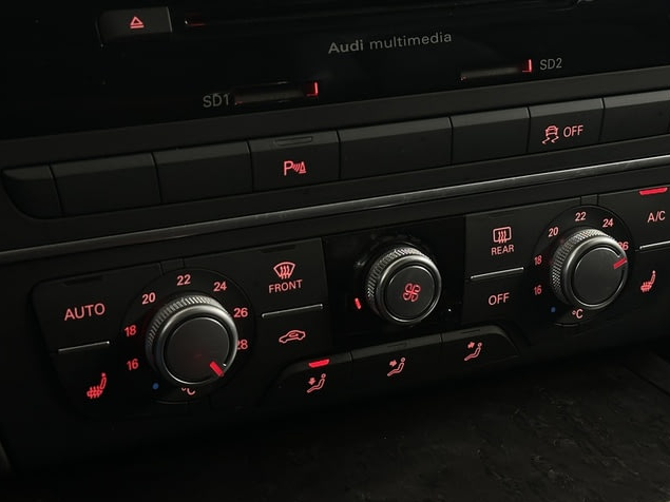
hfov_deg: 28.6
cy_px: 187
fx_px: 1316
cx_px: 356
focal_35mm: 68
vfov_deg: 21.6
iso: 200
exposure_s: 1/33
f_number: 1.78
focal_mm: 6.86
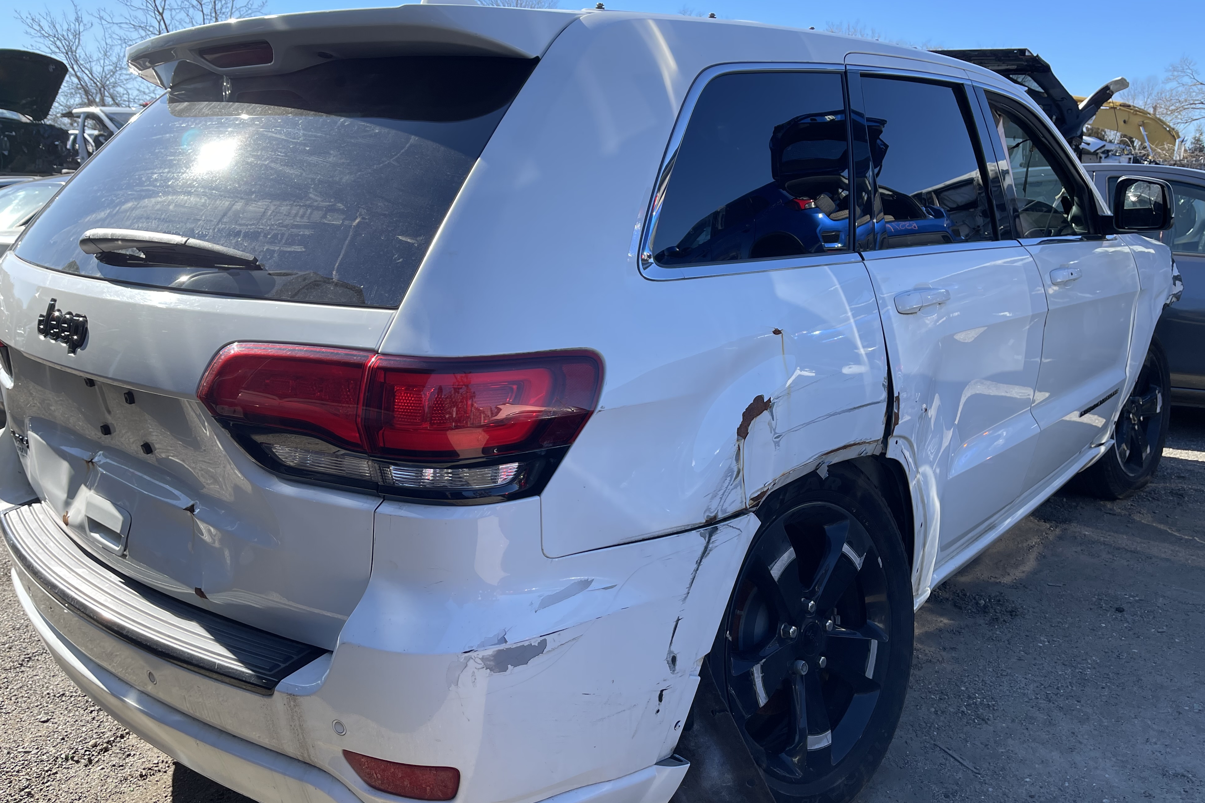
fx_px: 937
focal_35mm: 28
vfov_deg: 46.4
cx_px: 616
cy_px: 415
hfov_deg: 65.5
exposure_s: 1/881
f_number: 1.6
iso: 32
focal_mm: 5.1
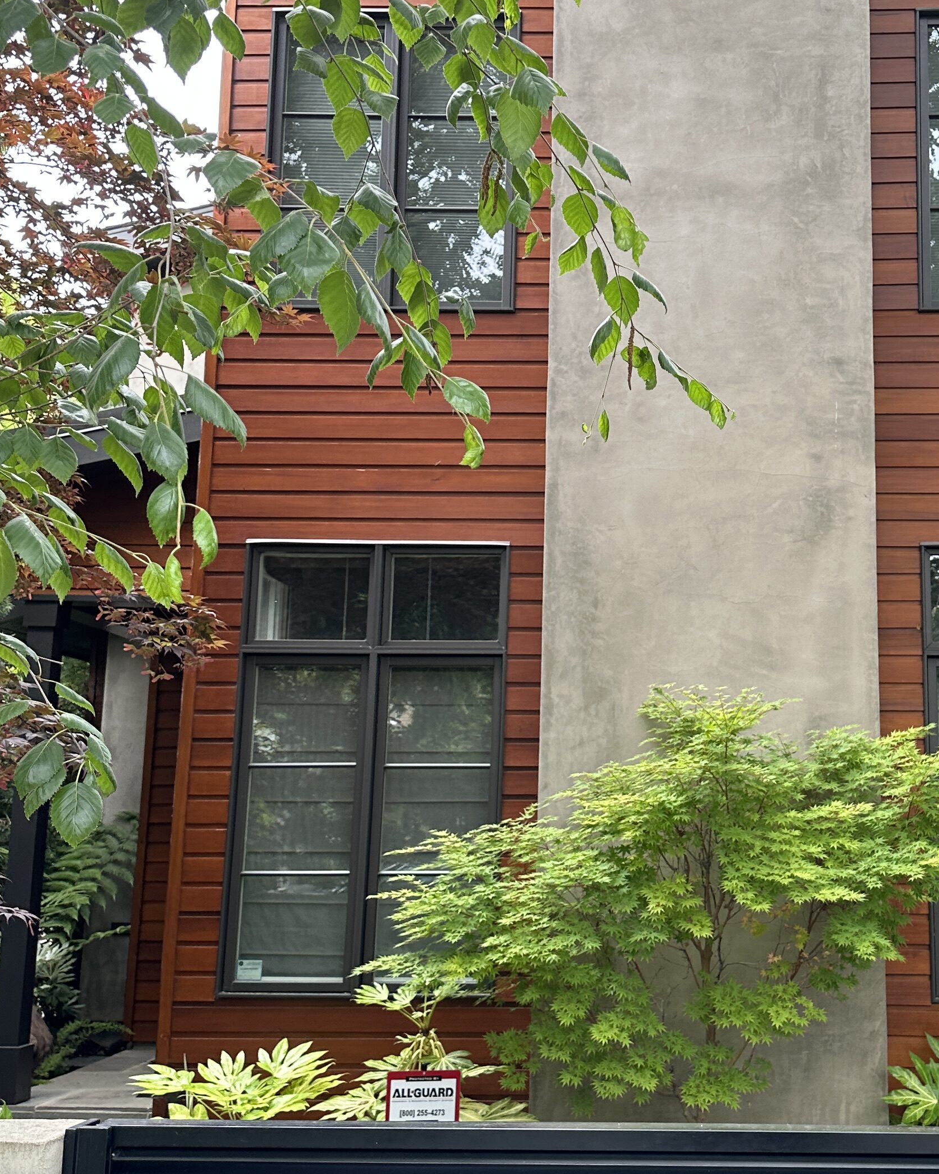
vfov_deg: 41.1
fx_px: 1563
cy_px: 551
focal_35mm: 45
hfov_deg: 32.7
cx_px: 717
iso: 80
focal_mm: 6.86
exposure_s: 1/167
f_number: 1.78
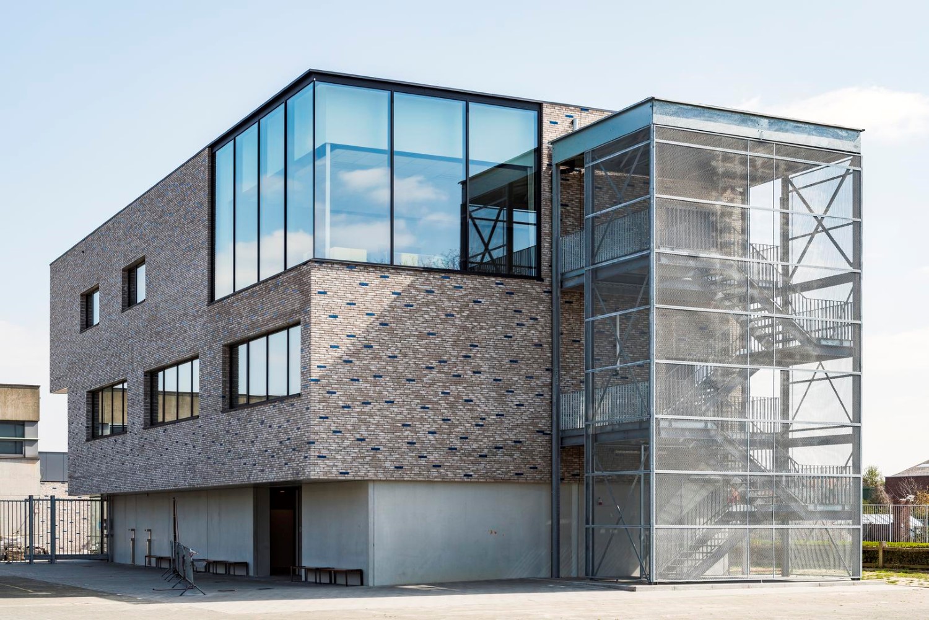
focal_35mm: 50
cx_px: 464
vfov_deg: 27.0
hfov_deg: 39.6
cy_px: 310
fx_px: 1290
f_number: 9.5
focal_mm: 50
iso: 100
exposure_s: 1/250
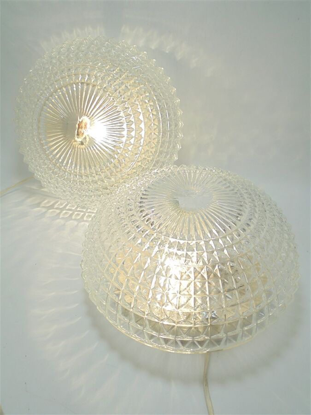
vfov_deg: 61.7
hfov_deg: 48.2
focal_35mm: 29
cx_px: 156
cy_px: 208
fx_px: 347
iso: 100
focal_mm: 5.3
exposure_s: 1/200
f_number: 3.7
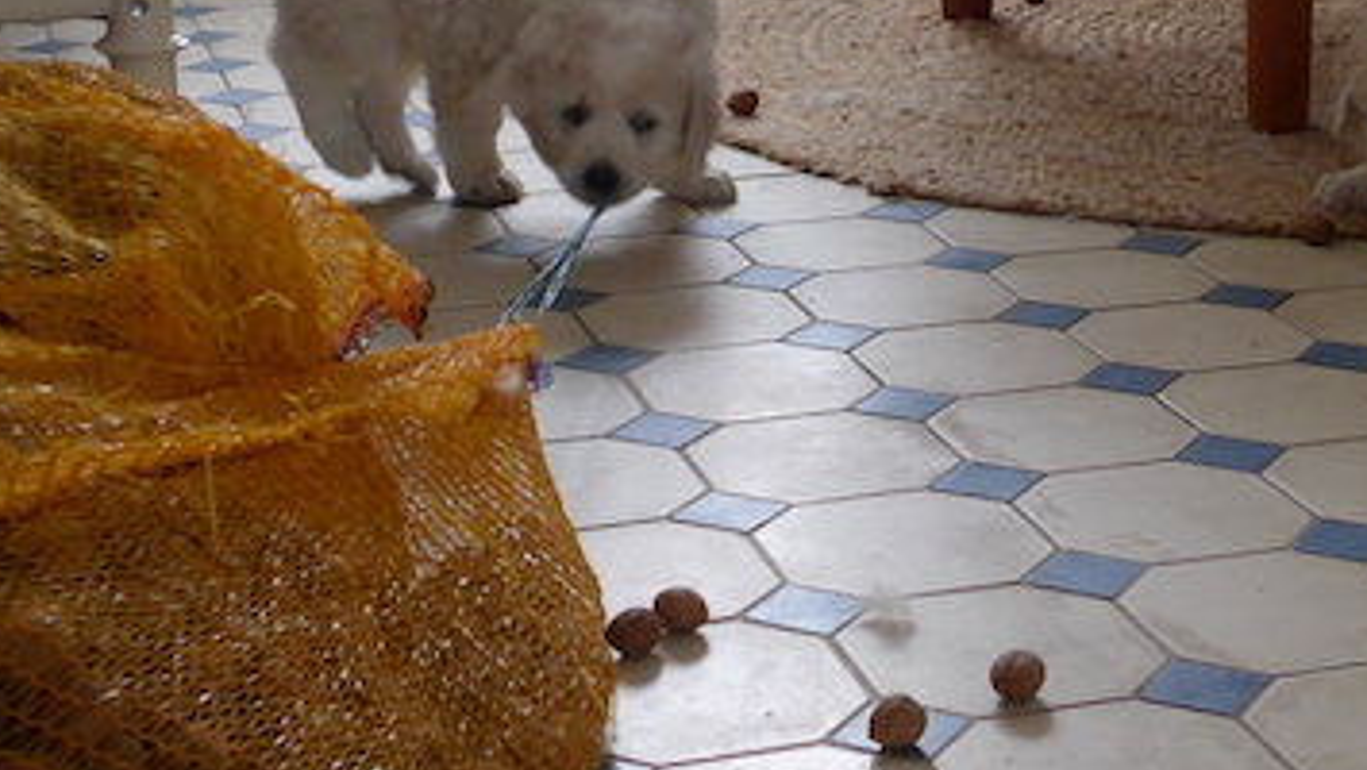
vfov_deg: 14.9
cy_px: 320
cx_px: 847
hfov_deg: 26.1
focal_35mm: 81
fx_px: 2937
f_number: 2.8
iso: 800
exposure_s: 1/80
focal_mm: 9
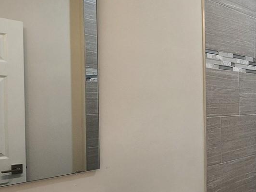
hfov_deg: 43.0
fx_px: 288
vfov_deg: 36.8
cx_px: 239
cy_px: 107
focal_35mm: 39
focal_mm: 1.74
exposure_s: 1/60
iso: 100
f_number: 2.2
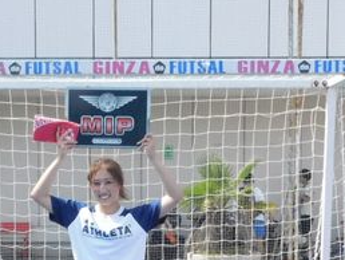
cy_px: 253
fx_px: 798
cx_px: 102
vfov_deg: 18.1
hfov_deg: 24.2
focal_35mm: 80
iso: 1600
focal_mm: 7.1
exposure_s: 1/1500
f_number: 7.2
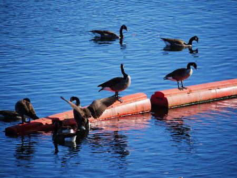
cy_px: 89
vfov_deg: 2.5
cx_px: 118
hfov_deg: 3.3
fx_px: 4110
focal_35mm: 600
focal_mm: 300
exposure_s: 1/640
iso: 200
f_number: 5.6
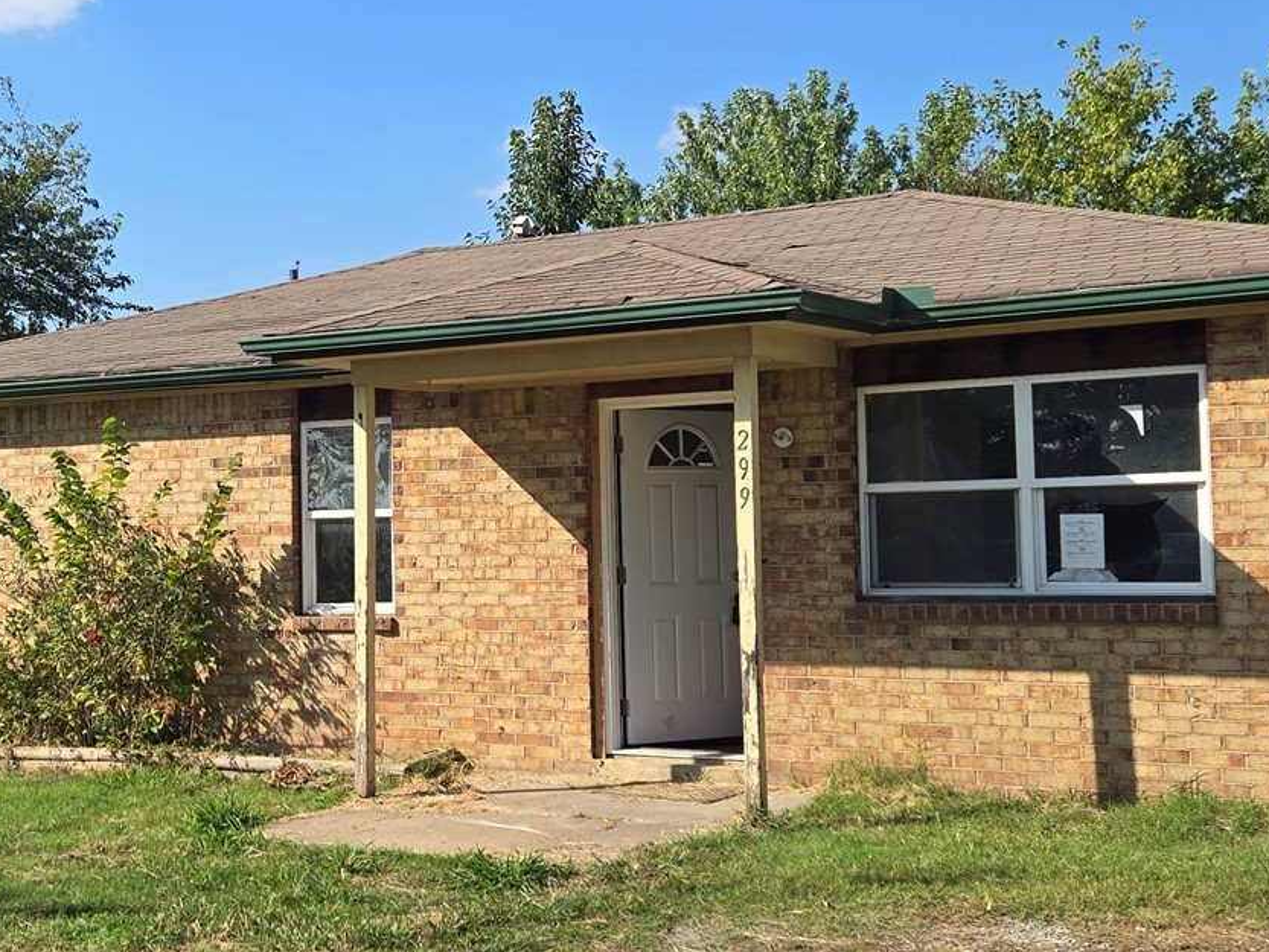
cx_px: 424
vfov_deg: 27.5
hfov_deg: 35.8
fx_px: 1943
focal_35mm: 53
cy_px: 466
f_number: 1.8
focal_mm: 5.4
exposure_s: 1/1525
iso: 25
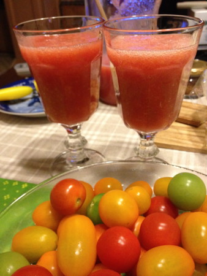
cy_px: 138
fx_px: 279
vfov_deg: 52.6
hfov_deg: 40.7
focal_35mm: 35
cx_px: 104
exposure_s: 1/20
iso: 400
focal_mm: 4.28
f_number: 2.4
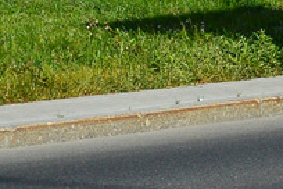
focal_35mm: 530
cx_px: 871
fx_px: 4166
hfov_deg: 3.8
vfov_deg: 2.6
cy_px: -370
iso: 200
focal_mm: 48
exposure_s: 1/800
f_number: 7.1
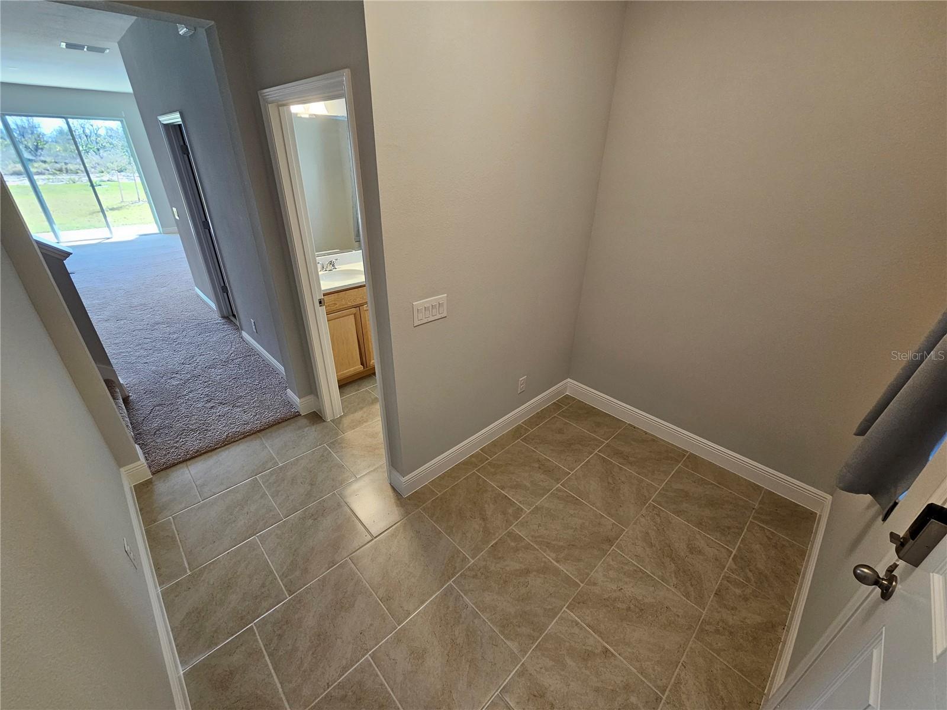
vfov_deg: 89.9
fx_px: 356
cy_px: 355
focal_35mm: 13
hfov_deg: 106.2
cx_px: 474
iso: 160
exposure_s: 1/60
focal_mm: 2.2
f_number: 2.2
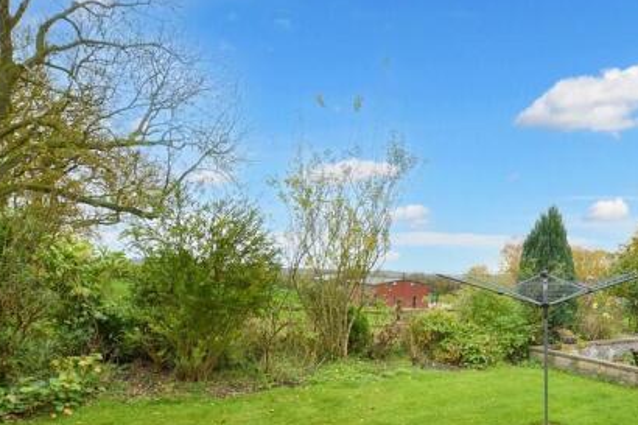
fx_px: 425
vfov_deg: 50.7
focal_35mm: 24
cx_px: 461
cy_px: 322
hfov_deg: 69.9
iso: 200
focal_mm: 10
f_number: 7.1
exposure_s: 1/15
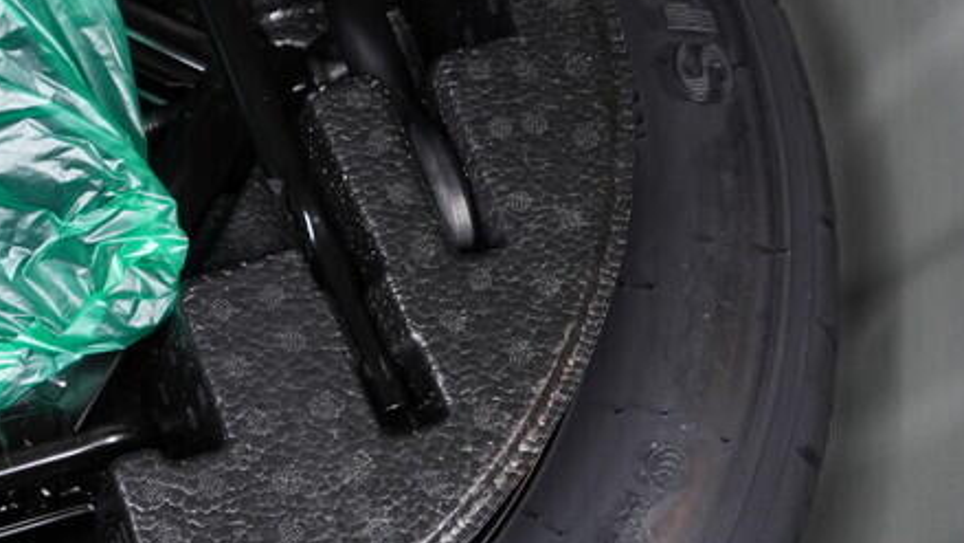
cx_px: -105
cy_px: 241
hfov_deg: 22.7
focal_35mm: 88
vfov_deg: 13.7
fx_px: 2250
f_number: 2.8
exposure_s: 1/40
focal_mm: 24
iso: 640
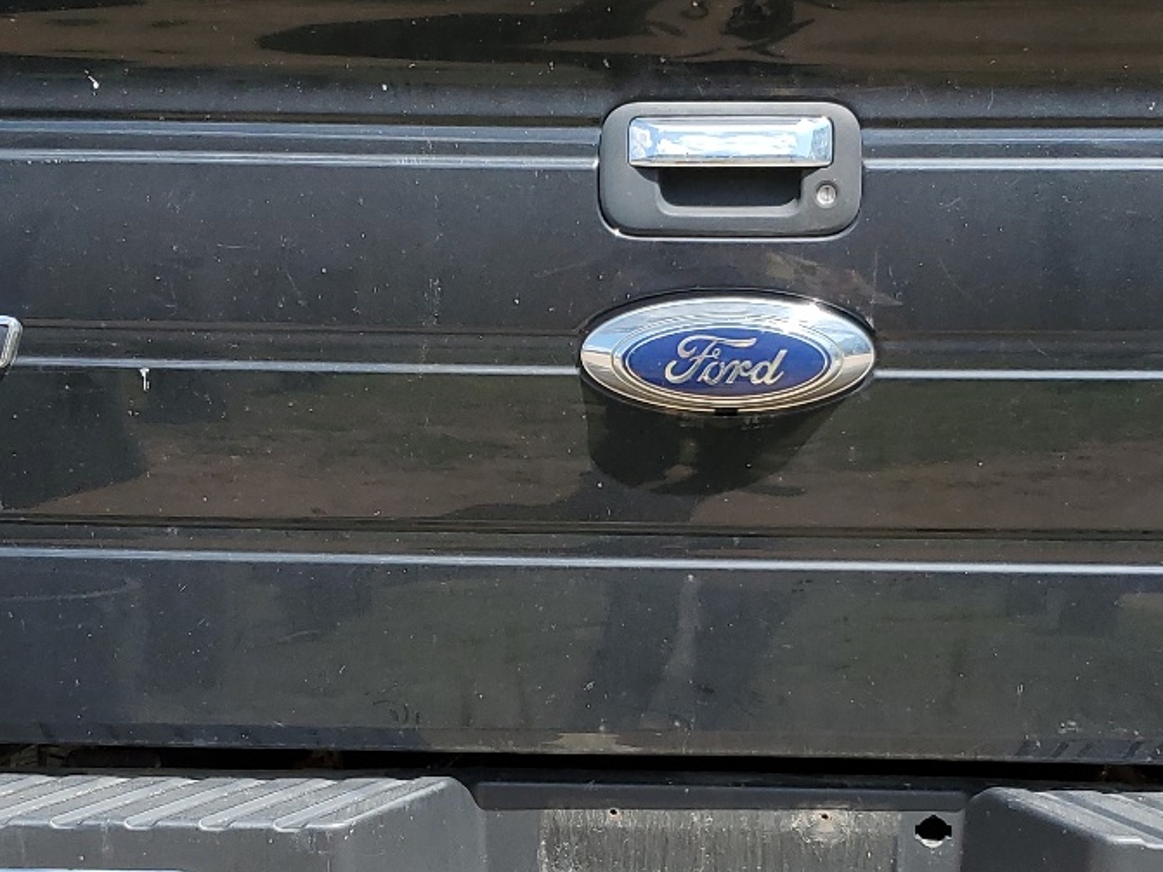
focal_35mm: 62
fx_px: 2083
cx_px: 685
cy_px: 511
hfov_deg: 31.1
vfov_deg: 23.6
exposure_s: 1/1667
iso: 50
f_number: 1.5
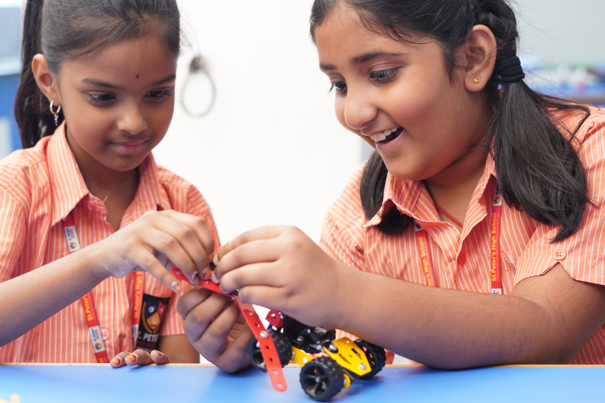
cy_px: 186
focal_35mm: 69
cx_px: 305
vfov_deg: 19.7
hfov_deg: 29.2
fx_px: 1160
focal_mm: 50
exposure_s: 1/160
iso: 1600
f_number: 3.2
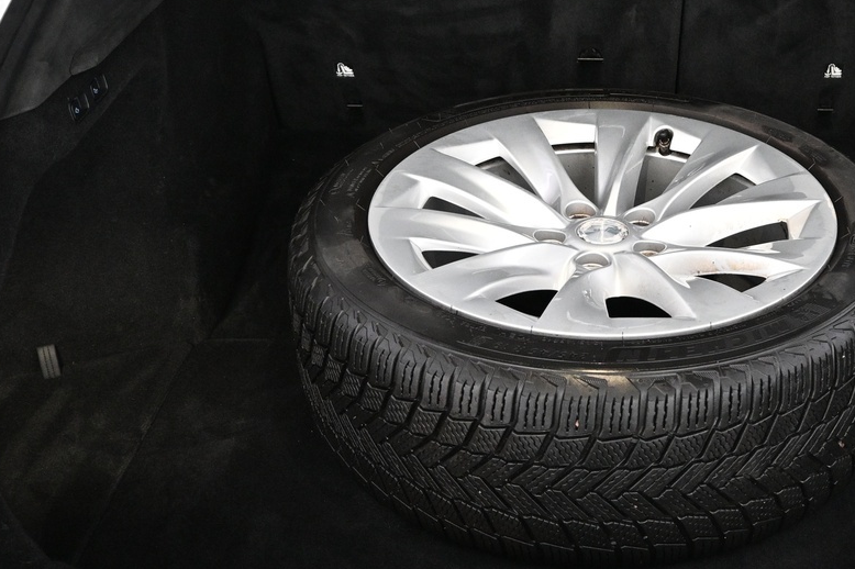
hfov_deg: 39.0
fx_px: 1187
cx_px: 597
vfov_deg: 26.9
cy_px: 234
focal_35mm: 50
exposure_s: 1/40
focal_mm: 16
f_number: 3.5
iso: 1600
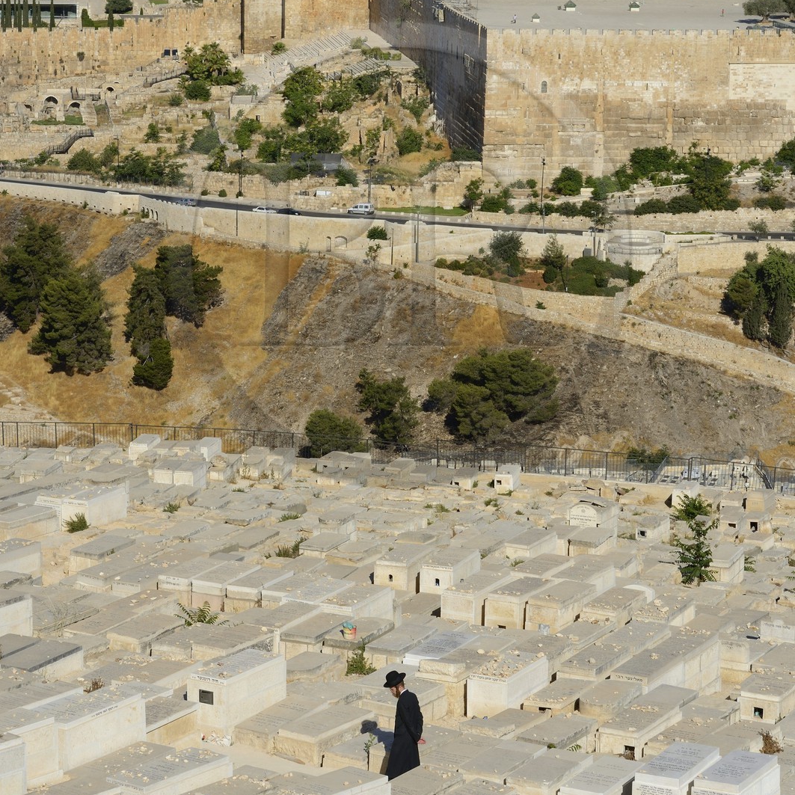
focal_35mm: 110
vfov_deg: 15.8
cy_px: 255
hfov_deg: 15.8
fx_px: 2858
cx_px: 398
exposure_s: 1/250
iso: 200
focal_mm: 86
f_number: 14
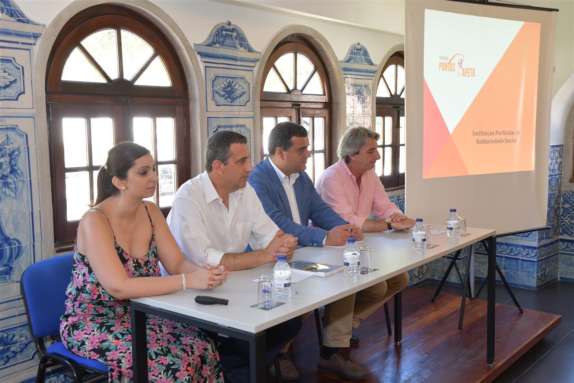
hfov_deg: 49.6
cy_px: 192
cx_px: 287
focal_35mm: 39
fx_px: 622
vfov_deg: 34.2
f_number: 5
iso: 800
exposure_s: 1/100
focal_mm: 26
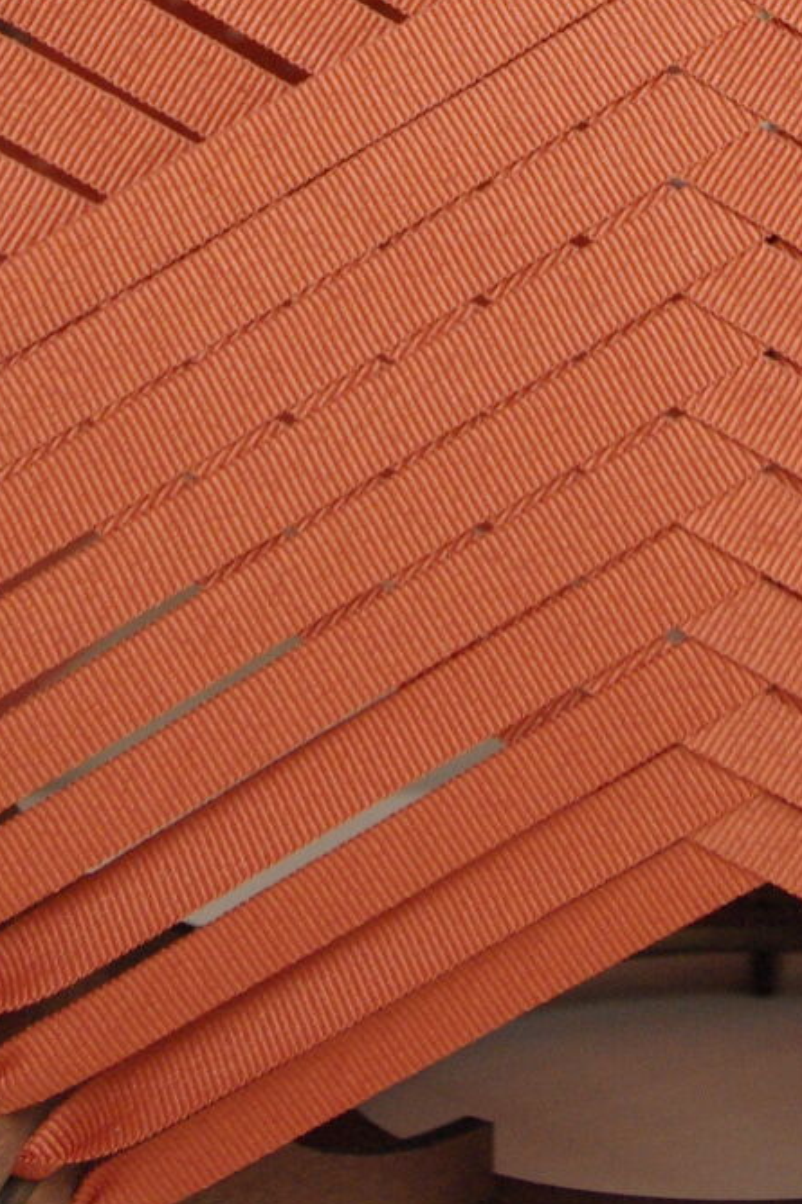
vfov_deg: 13.7
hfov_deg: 9.5
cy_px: -386
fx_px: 4793
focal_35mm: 143
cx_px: 840
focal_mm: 35
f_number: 5.6
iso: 1000
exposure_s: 1/50
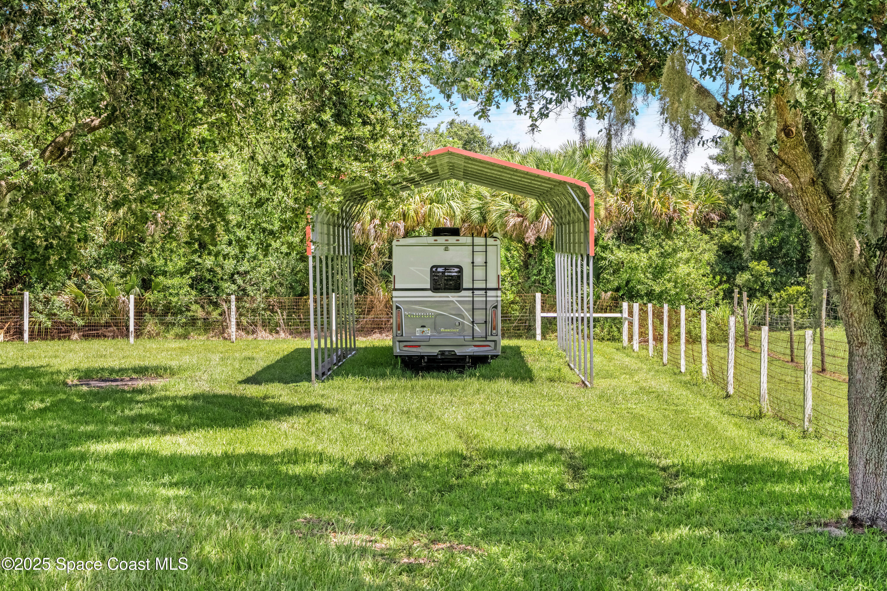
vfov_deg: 22.6
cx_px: 444
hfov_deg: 33.4
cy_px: 296
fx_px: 1478
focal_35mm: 60
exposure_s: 1/1000
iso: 250
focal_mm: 40
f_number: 9
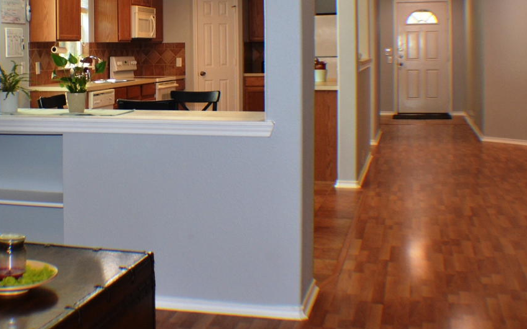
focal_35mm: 70
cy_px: 47
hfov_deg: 28.9
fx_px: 1006
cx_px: 129
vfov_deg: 18.4
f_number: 4
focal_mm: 24
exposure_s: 1/80
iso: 400
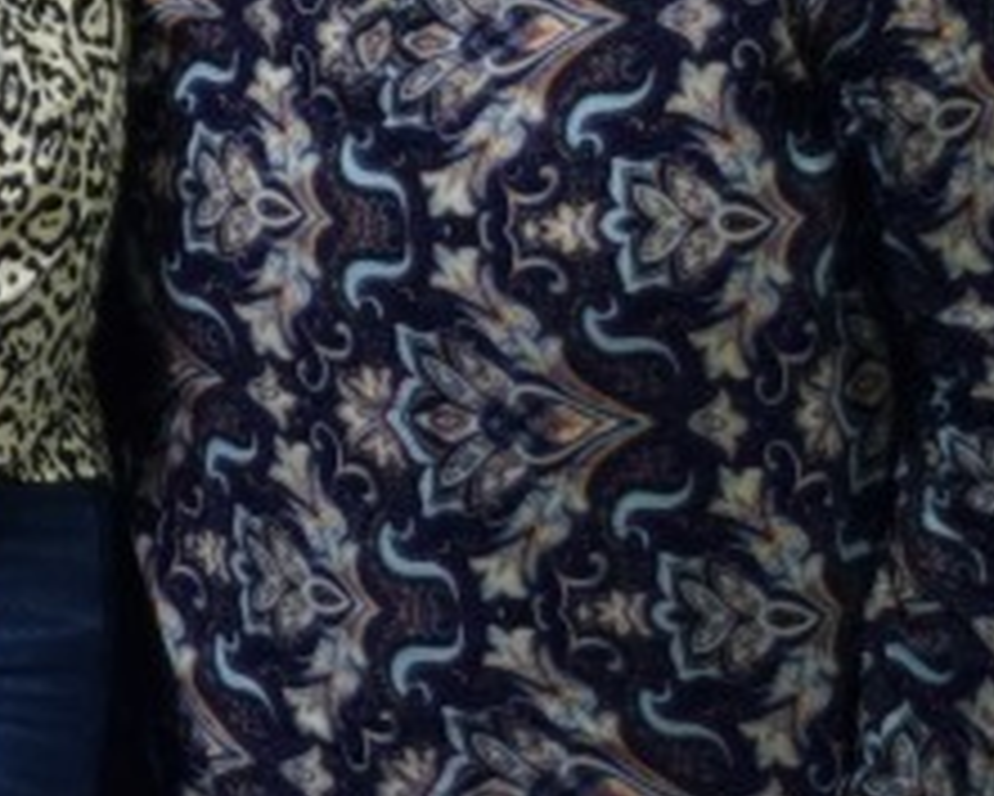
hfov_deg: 8.7
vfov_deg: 7.2
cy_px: -528
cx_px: -1003
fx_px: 6151
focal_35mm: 209
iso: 1400
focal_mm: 32
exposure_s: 1/60
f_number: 4.5
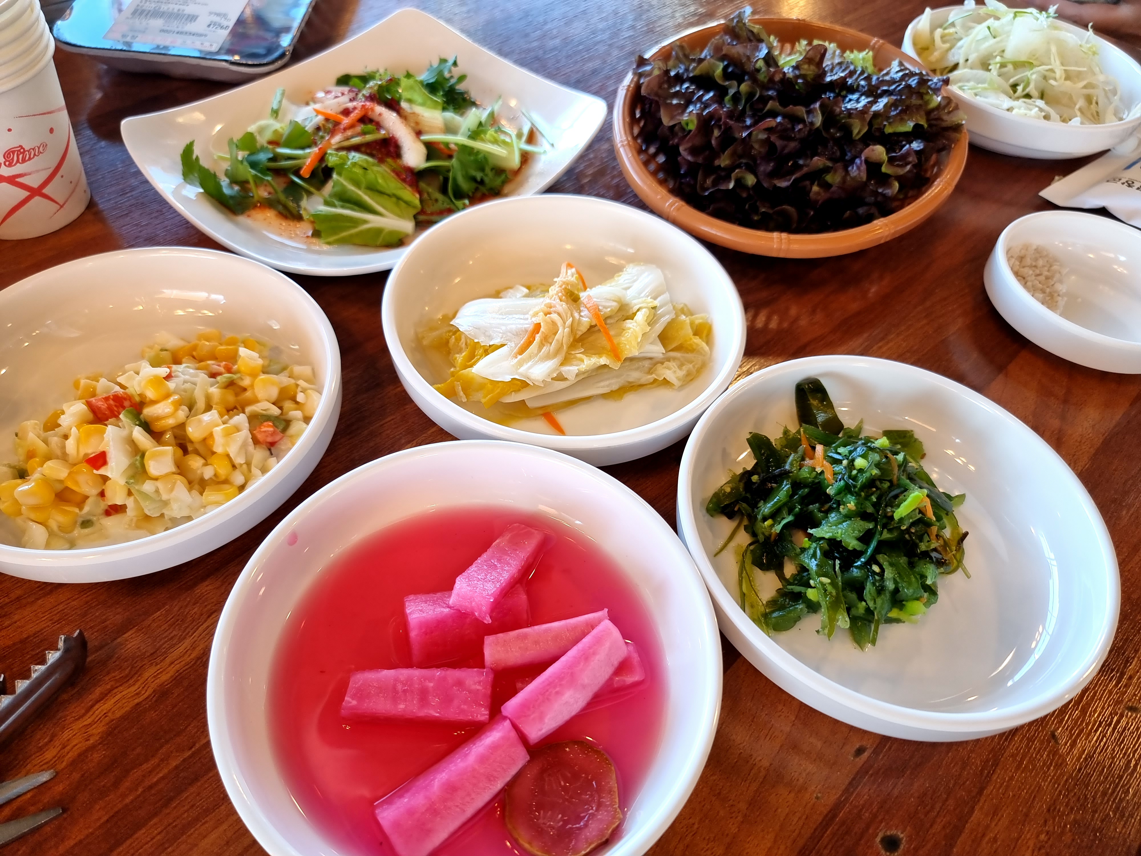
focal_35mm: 24
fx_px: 791
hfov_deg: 71.6
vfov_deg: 56.8
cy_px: 428
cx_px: 570
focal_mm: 6.7
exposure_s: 1/60
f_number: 1.8
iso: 50
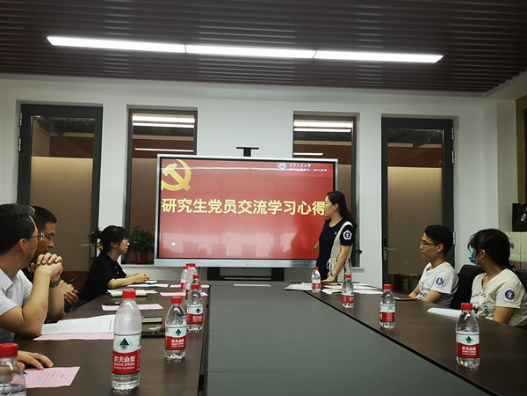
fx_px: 533
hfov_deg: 52.6
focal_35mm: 35
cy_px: 198
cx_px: 264
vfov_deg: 40.7
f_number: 1.8
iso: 50
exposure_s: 1/50
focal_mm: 3.95
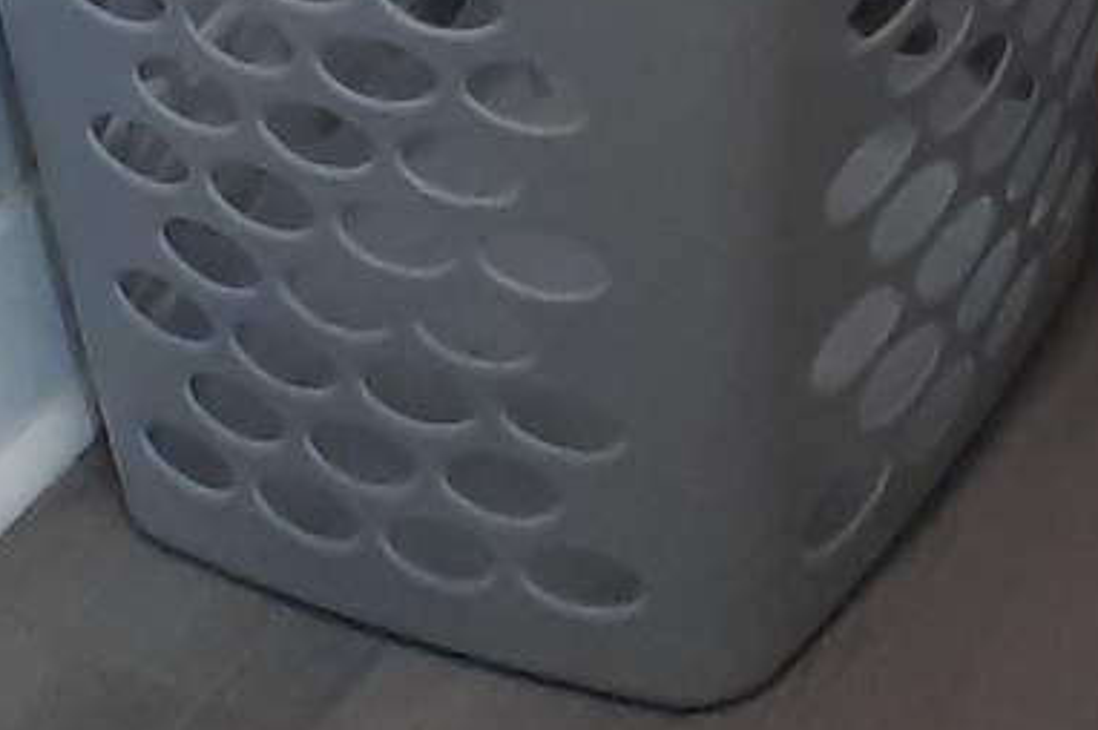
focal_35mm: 157
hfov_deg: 12.2
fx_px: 4784
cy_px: -2156
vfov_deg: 6.8
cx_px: 1877
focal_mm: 4.6
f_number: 2
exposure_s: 1/60
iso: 160
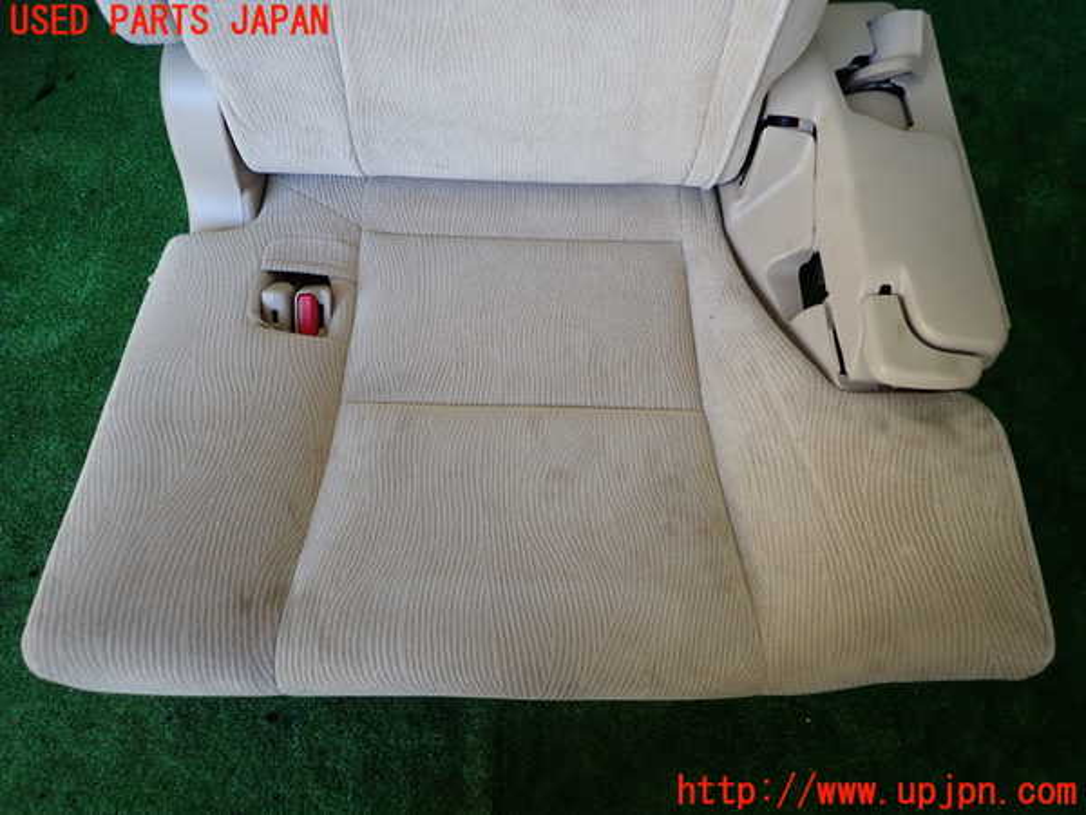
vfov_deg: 54.9
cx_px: 543
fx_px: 784
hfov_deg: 69.4
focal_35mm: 25
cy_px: 408
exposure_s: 1/100
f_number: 2
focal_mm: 4.5
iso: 200
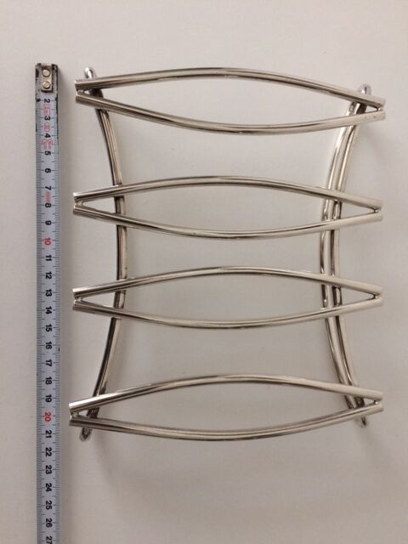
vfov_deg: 61.7
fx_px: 456
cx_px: 204
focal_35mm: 29
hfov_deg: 48.2
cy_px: 272
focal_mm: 4.15
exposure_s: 1/33
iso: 100
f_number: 2.2
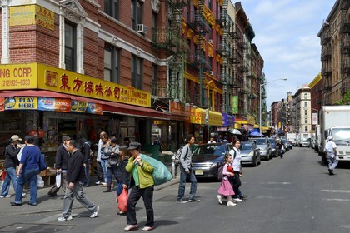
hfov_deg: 48.5
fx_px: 389
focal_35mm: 40
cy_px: 116
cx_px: 175
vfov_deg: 33.4
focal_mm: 40
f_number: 11
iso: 400
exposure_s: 1/400
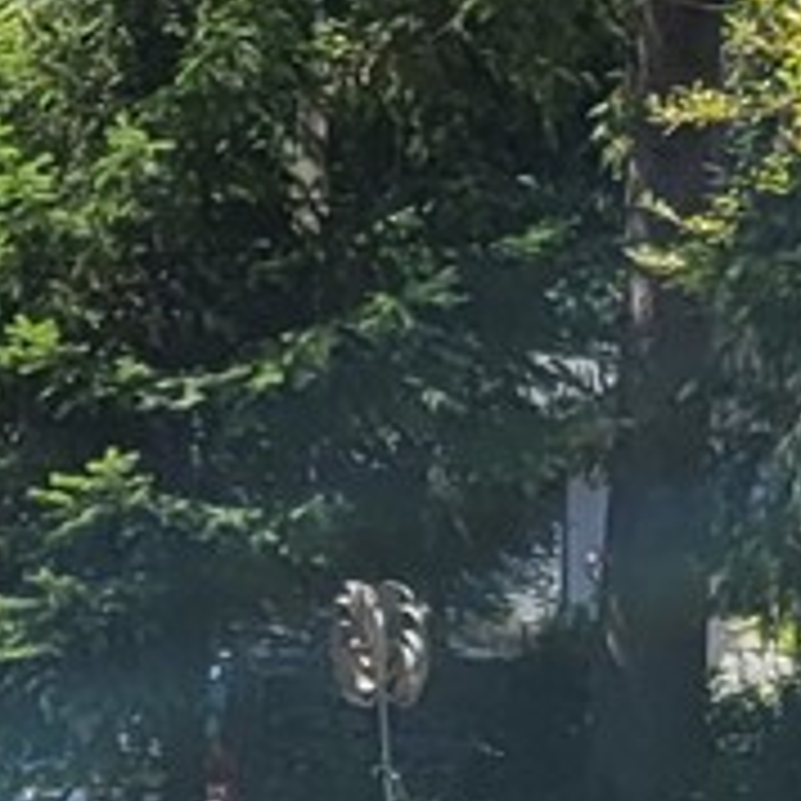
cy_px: -306
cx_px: -1332
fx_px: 5393
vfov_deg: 8.4
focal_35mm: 206
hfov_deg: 7.7
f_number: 1.8
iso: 40
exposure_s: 1/1756
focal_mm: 5.4
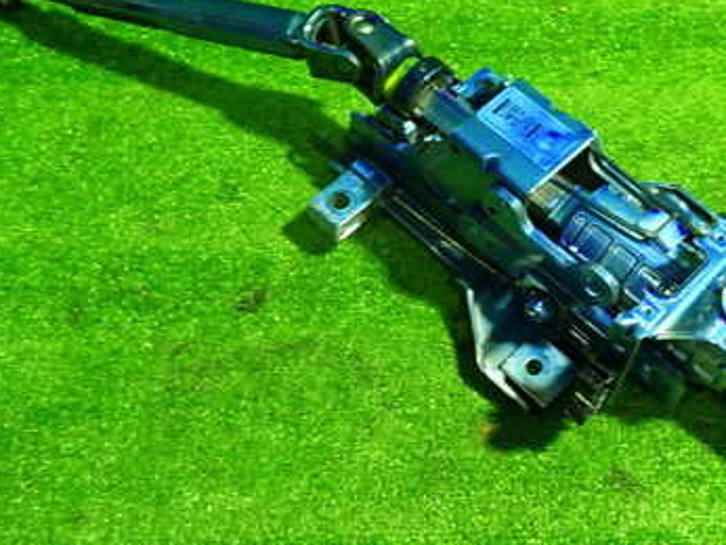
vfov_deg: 28.0
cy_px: 243
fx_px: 1091
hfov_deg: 36.3
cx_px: 499
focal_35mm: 52
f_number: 2.3
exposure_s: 1/30
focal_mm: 5.4
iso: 640
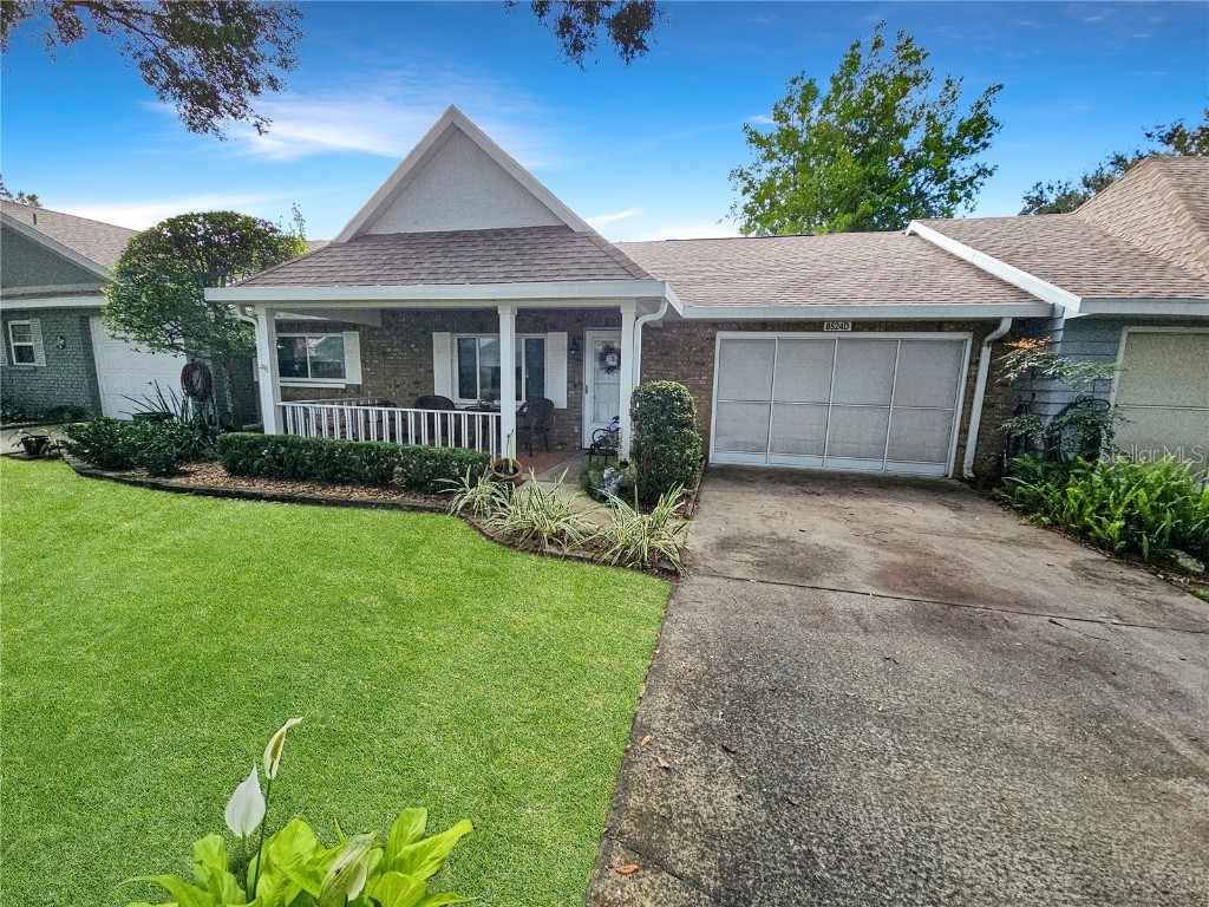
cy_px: 454
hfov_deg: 106.2
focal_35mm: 13
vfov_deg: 89.9
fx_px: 454
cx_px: 604
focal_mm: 2.2
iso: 50
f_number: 2.2
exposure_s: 1/718
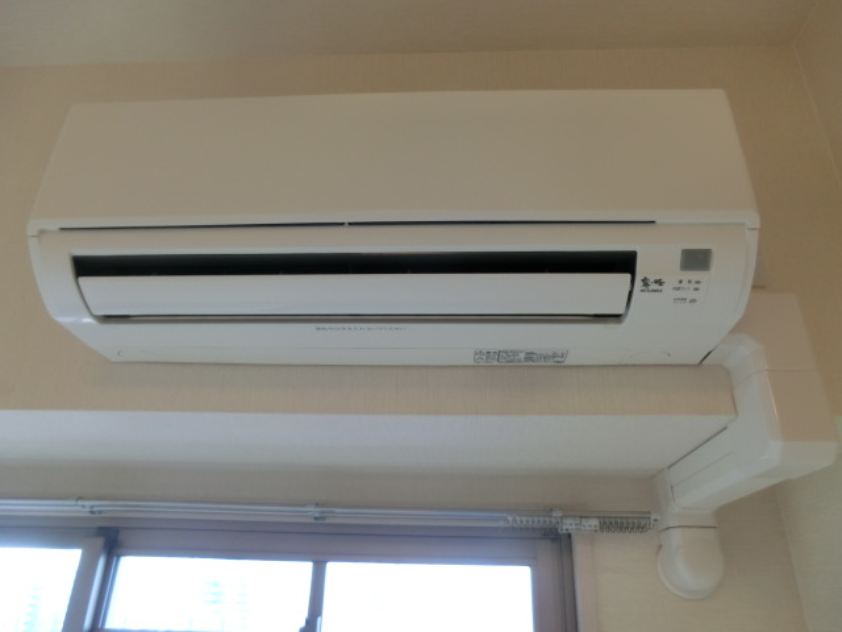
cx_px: 421
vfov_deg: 56.8
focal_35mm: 24
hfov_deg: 71.6
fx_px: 584
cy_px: 316
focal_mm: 4.3
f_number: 3.2
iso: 80
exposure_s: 1/60
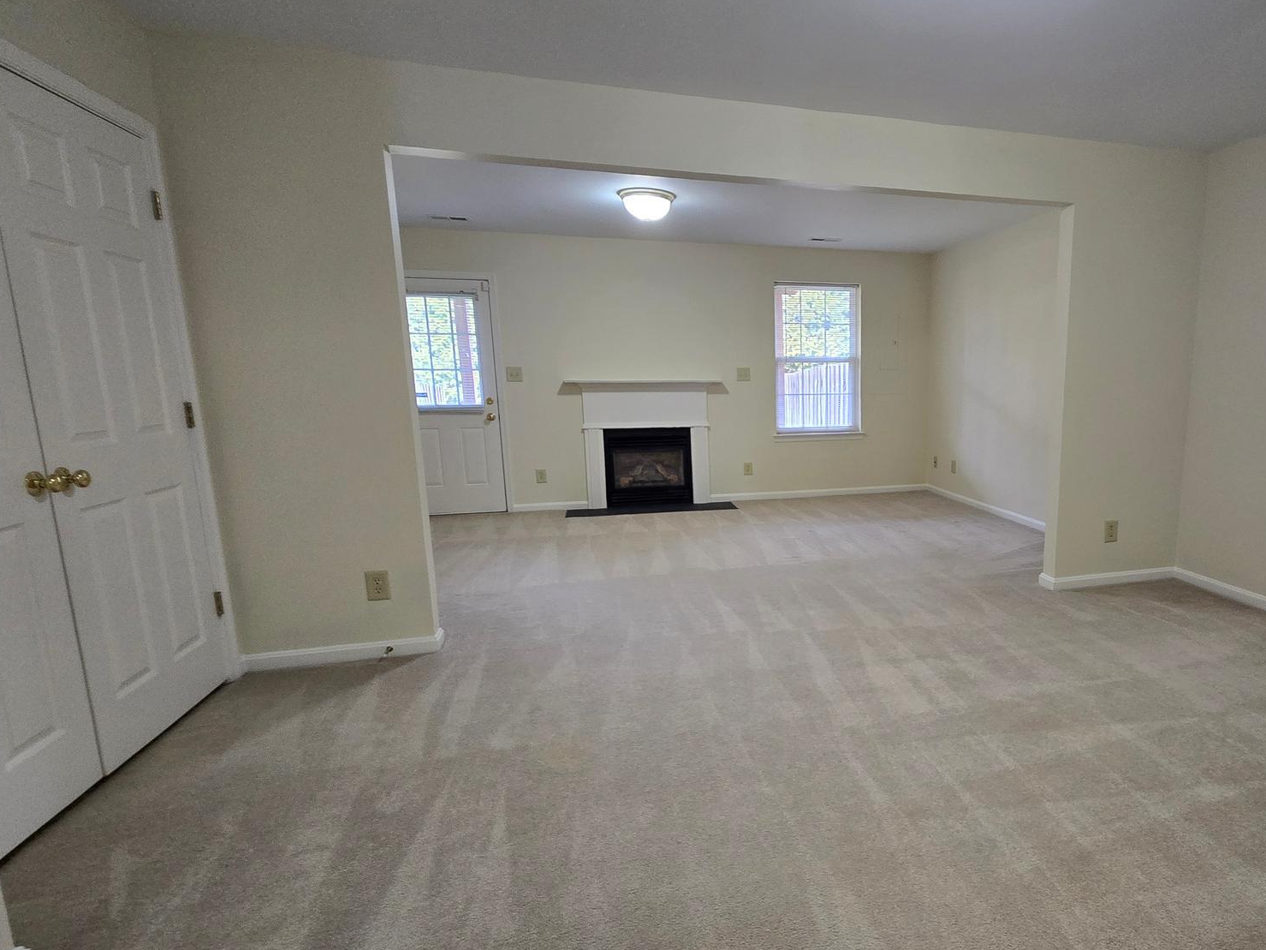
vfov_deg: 71.4
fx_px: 658
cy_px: 517
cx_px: 826
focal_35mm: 18
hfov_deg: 85.2
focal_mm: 2.2
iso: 250
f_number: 2.2
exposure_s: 1/60
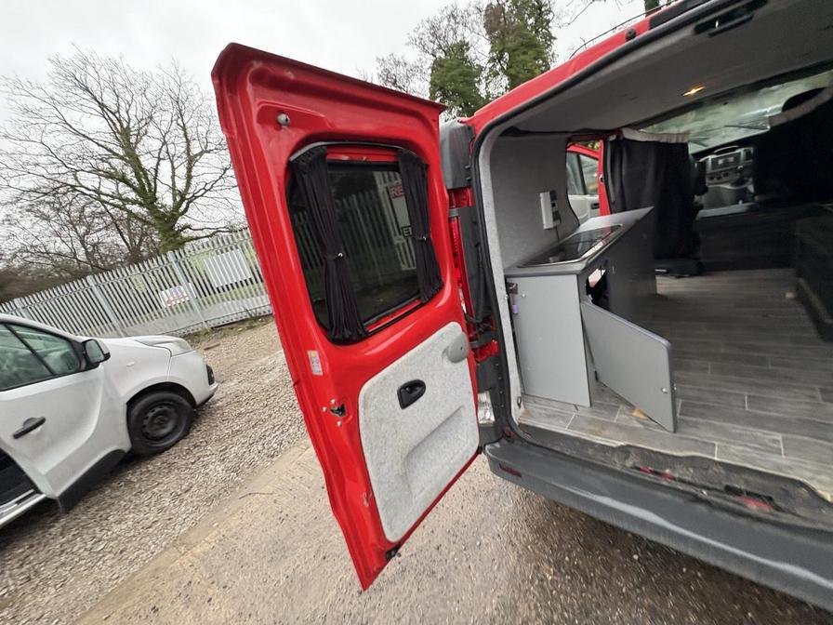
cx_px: 416
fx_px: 337
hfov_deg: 102.1
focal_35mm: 14
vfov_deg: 85.7
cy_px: 312
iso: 320
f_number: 2.2
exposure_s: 1/60
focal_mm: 2.22
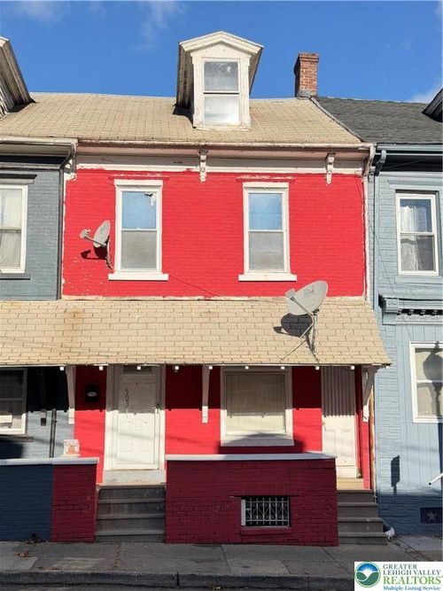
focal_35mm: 48
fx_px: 819
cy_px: 296
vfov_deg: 39.7
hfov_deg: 30.3
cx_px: 222
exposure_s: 1/3891
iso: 100
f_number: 1.78
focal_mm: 6.76
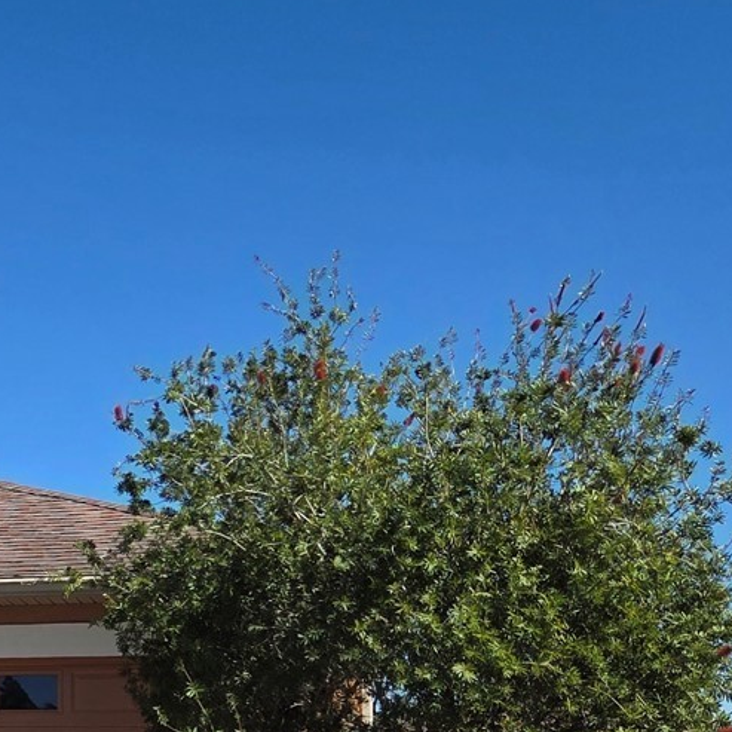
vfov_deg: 25.4
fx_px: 1579
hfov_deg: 23.0
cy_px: 637
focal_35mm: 66
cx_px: -233
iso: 80
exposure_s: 1/10000
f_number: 1.8
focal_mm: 5.4
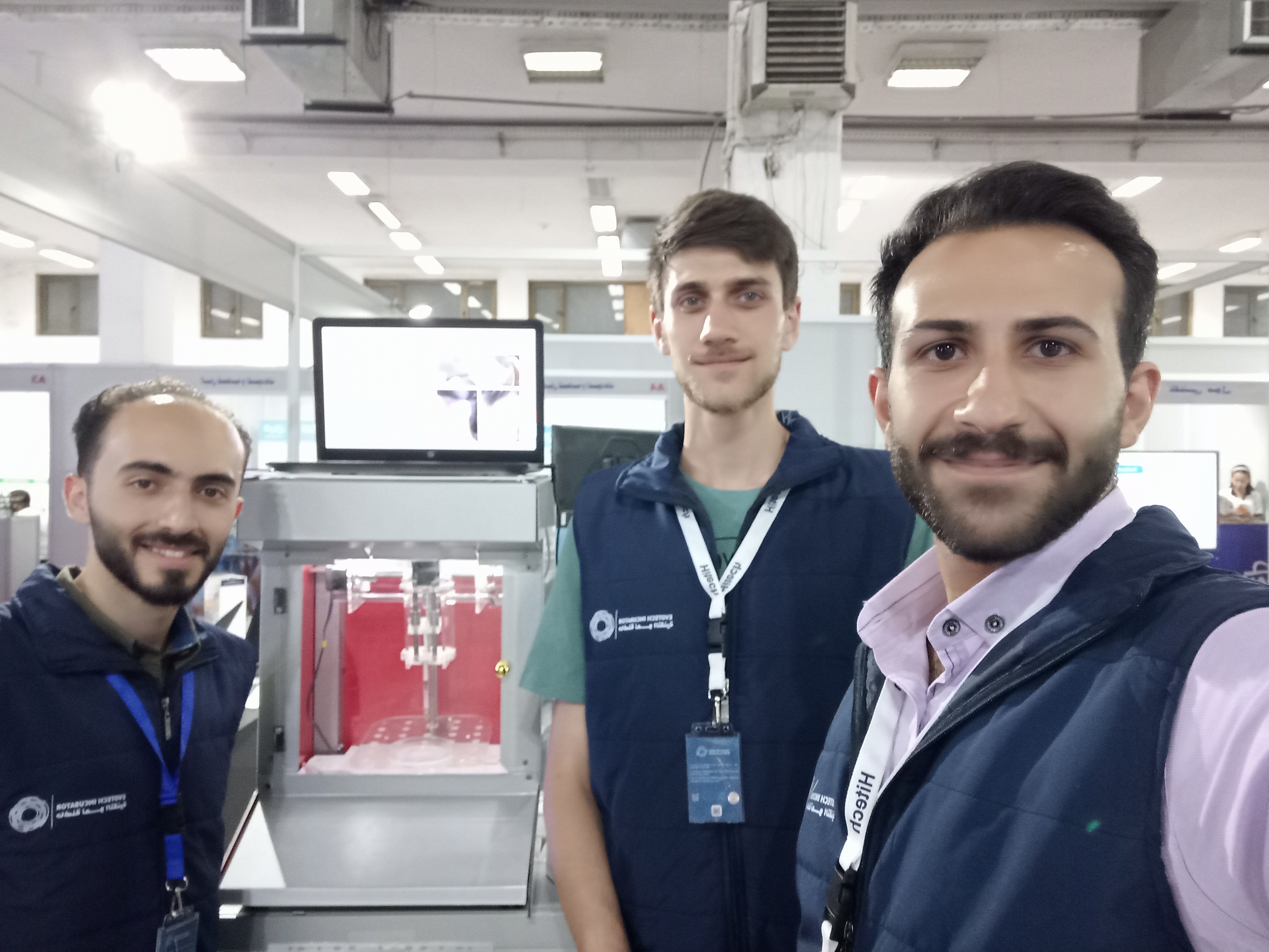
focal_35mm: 28
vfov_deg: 49.7
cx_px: 634
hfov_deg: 63.4
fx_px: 1026
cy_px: 476
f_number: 2.25
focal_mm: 3.74
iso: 736
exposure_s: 1/14.3
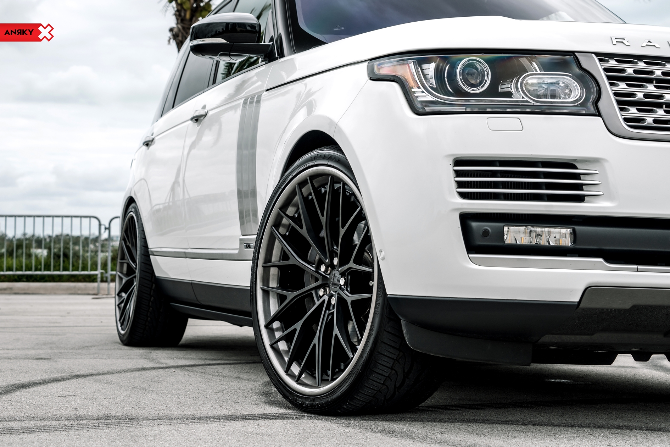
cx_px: 331
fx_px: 1172
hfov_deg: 31.9
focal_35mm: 63
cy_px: 222
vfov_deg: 21.6
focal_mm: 62
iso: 200
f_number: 7.1
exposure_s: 1/125
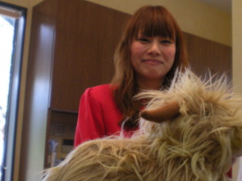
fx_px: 405
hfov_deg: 33.2
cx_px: 131
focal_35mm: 58
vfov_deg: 25.2
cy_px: 92
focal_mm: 6.3
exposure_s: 1/40
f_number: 3.1
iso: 200
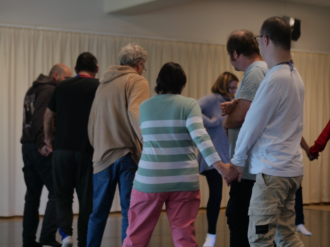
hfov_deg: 22.8
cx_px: 165
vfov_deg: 17.2
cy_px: 124
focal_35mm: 86
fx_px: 820
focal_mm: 43
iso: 250
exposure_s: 1/125
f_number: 1.7
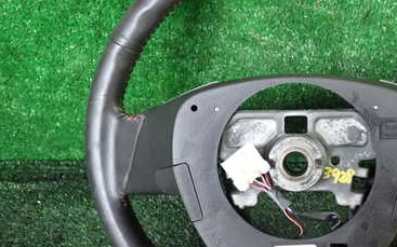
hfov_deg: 37.9
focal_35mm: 52
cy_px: 124
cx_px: 300
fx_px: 562
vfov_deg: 24.8
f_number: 2.3
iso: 800
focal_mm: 5.4
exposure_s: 1/30
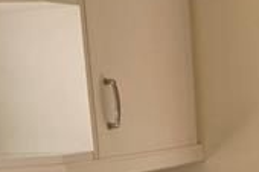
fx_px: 877
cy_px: 370
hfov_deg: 16.7
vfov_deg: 10.2
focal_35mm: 122
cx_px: 209
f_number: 1.8
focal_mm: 4.25
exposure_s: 1/475
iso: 32
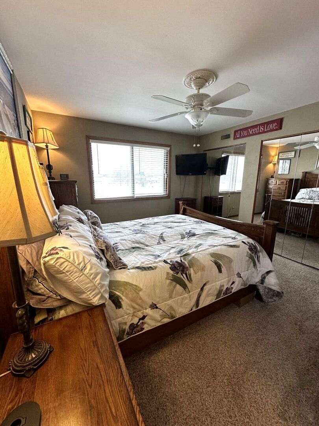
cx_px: 160
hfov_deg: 85.7
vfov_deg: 102.1
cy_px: 213
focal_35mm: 14
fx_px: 172
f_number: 2.2
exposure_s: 1/120
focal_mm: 2.22
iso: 100
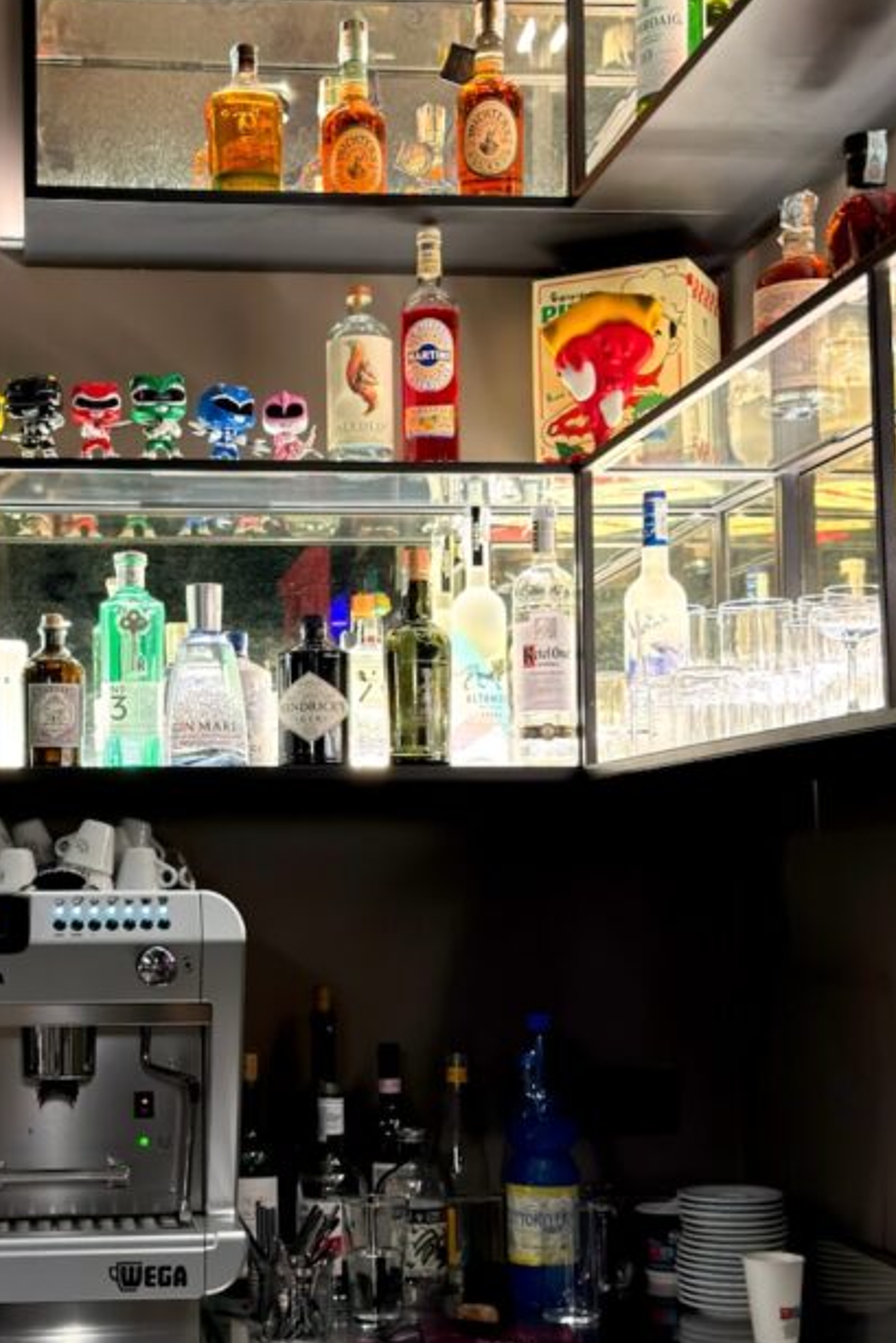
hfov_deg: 23.5
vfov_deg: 35.0
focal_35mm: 57
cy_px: 714
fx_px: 2127
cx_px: 215
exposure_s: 1/50
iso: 250
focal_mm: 6.76
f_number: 1.78
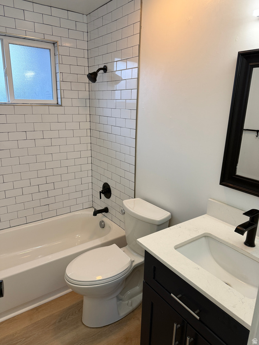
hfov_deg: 56.8
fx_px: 239
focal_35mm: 24
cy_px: 172
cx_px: 130
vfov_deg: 71.6
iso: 125
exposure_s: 1/120
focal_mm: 6.76
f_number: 1.78
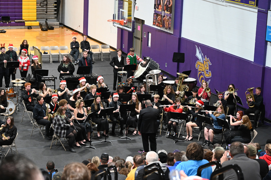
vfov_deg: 16.0
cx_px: 136
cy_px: 90
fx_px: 639
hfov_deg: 23.9
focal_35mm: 85
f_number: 6.3
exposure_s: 1/60
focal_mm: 85
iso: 4500
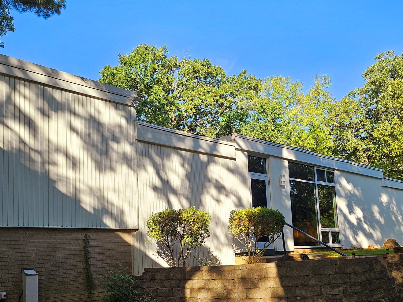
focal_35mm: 35
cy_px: 200
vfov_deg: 40.2
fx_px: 407
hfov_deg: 52.6
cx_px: 206
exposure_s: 1/1250
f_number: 1.8
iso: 50
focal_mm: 5
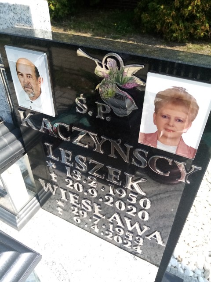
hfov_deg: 53.1
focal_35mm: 26
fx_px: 211
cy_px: 141
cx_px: 106
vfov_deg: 67.3
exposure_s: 1/629
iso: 104
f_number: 1.8
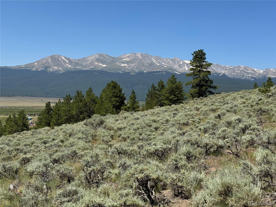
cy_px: 104
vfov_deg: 30.3
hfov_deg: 39.7
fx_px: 383
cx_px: 138
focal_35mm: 48
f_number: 1.78
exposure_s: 1/3610
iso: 64
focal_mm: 6.76
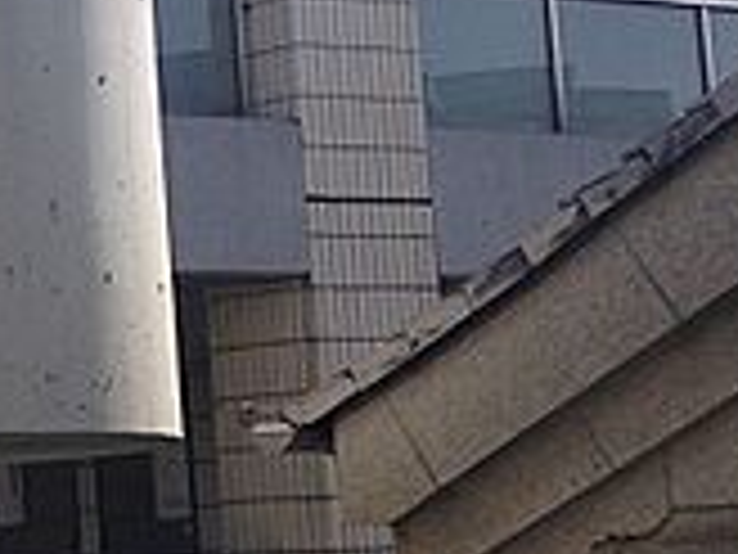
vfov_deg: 11.5
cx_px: -490
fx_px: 2750
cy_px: 144
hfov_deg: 14.0
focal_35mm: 129
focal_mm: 4.12
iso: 50
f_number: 2.4
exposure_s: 1/889
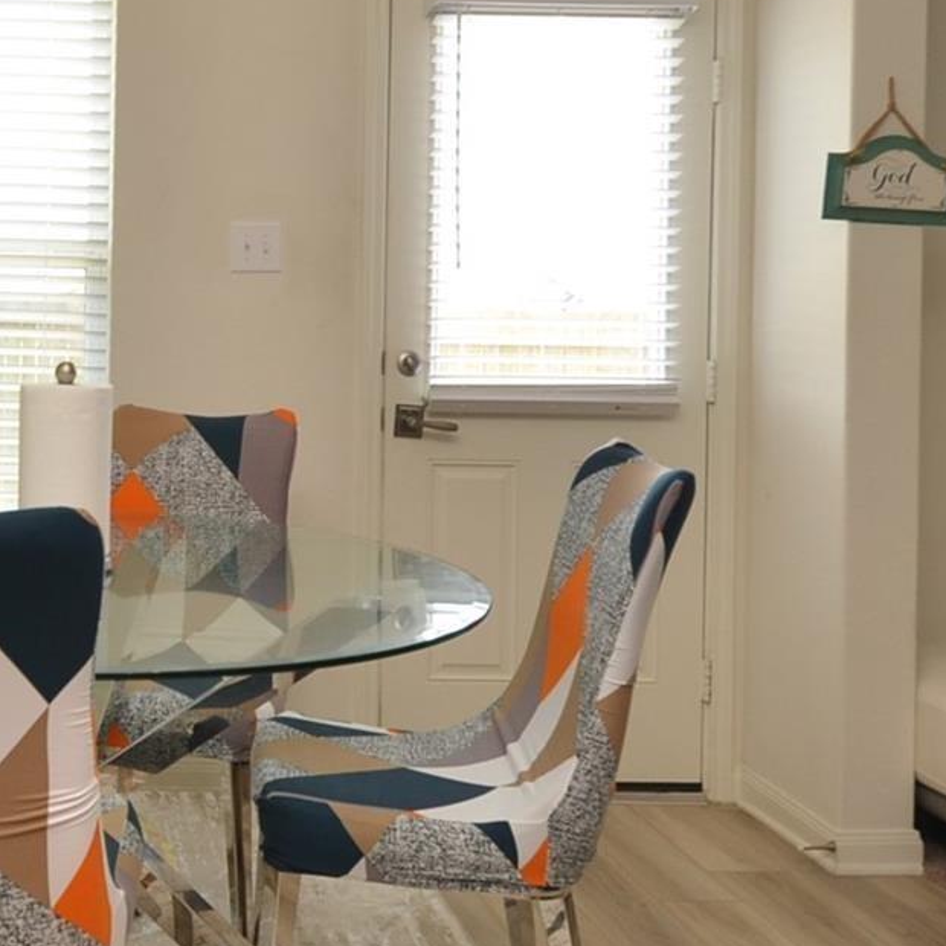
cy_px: 352
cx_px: 72
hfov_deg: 37.1
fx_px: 1299
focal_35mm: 42
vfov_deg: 39.7
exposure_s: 1/125
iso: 320
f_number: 5.6
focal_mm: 10
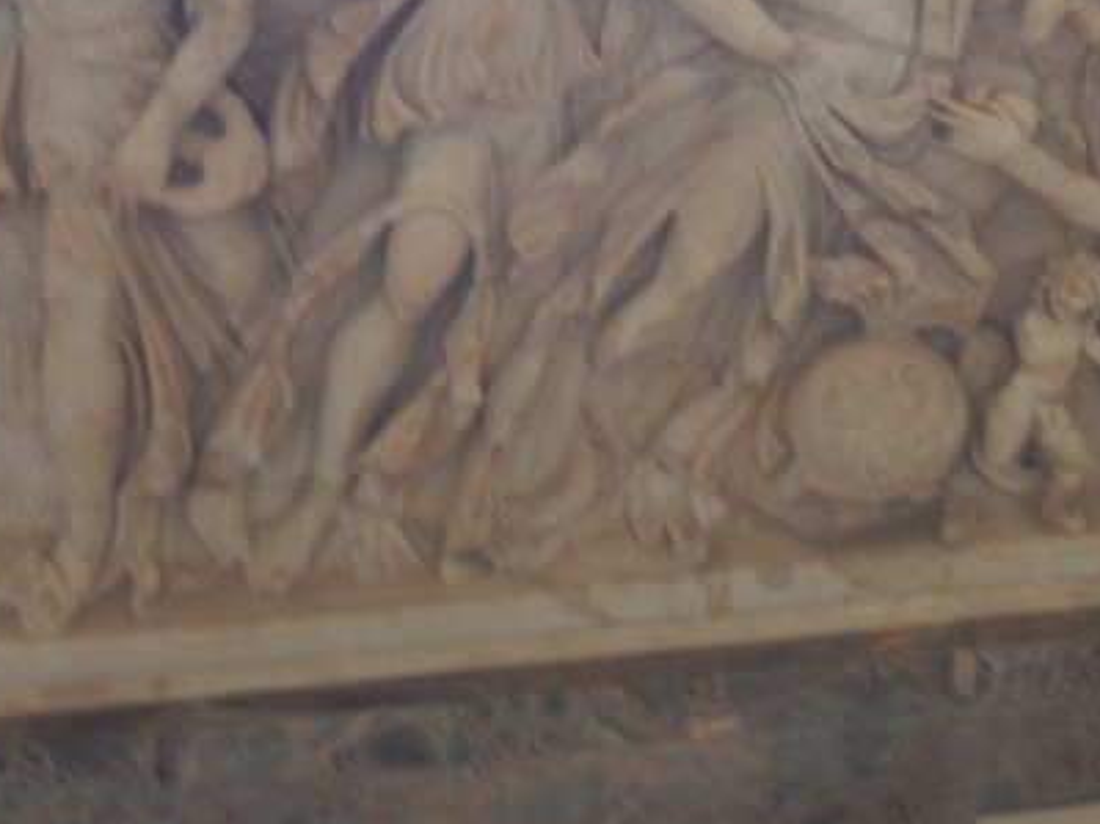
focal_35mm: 77
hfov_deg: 25.1
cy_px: 55
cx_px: 799
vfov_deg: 18.7
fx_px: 2446
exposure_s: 1/4.1
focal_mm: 5.4
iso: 200
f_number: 3.5
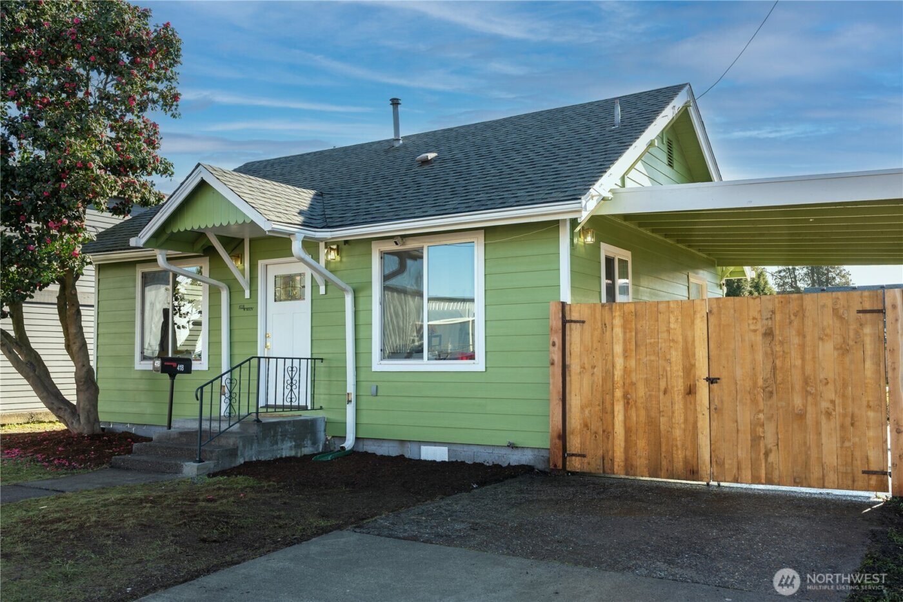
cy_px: 301
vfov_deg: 42.9
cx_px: 452
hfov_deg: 61.1
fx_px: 765
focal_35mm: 30
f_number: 6.3
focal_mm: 30.5
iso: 100
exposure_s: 1/160
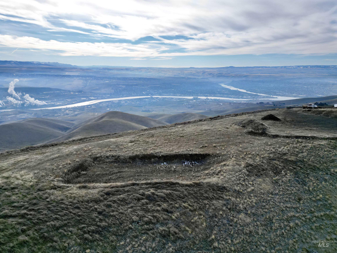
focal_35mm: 24
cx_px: 168
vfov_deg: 56.8
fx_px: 234
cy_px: 126
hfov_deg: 71.6
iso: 110
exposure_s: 1/4000
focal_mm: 6.72
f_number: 1.7
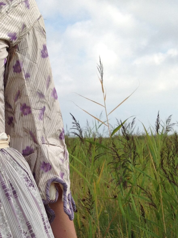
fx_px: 522
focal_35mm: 76
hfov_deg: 19.1
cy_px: 212
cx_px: 28
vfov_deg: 25.0
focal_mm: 4.28
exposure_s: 1/1890
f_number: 2.4
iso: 50
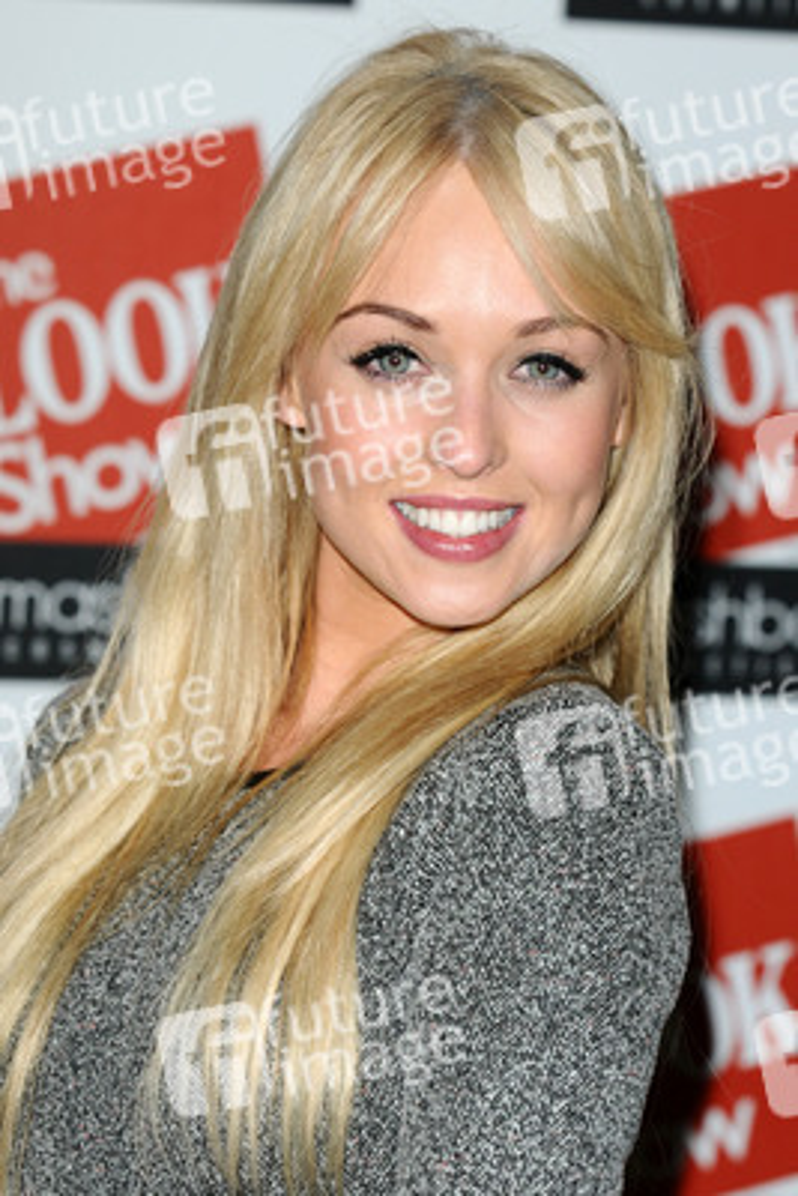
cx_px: 399
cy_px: 598
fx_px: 4983
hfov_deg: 9.2
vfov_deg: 13.7
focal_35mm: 150
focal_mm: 100
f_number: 4.5
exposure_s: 1/200
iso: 320
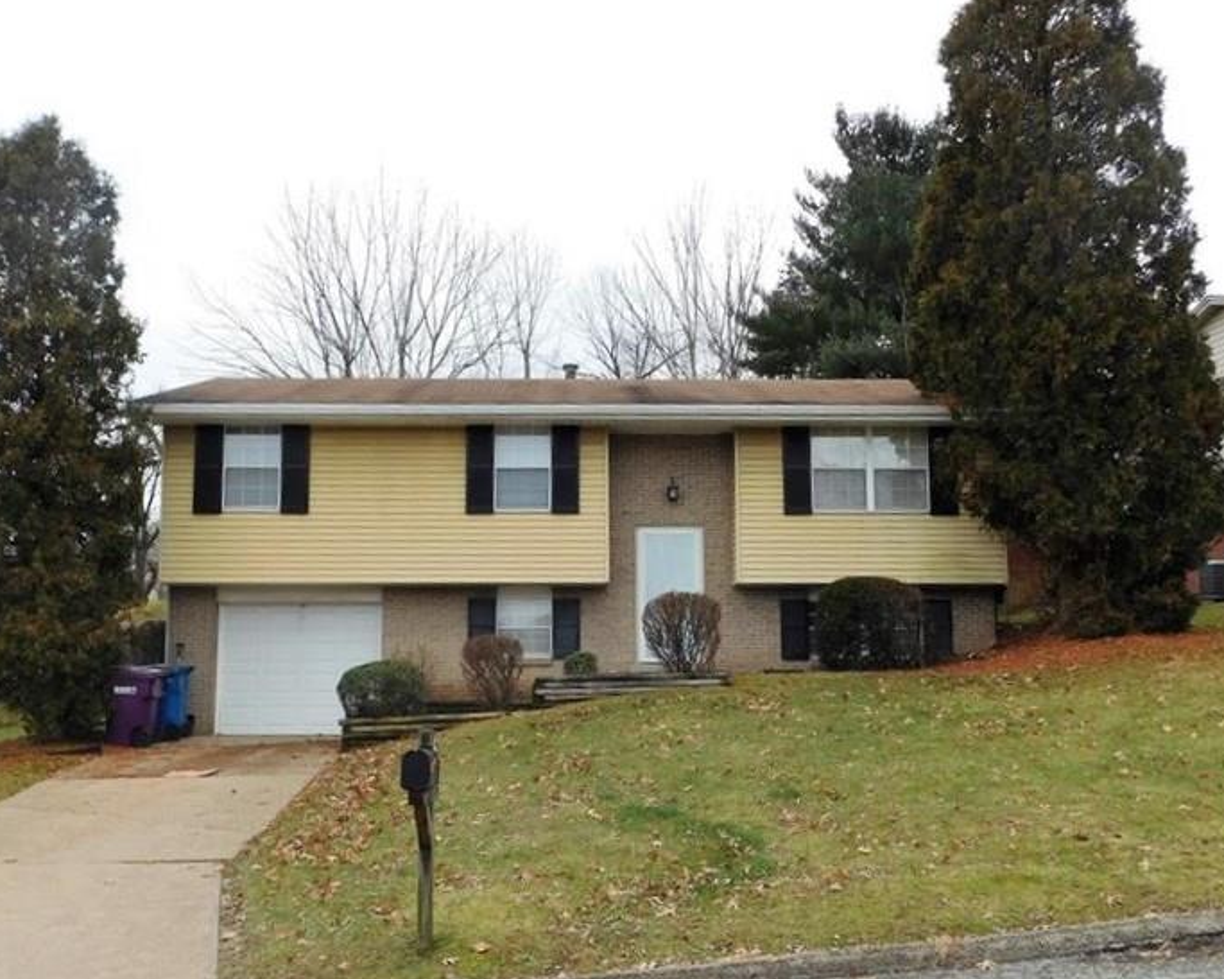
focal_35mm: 30
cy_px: 492
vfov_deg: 48.5
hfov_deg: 58.7
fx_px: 1086
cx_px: 575
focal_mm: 4.9
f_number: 3.2
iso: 125
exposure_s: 1/400
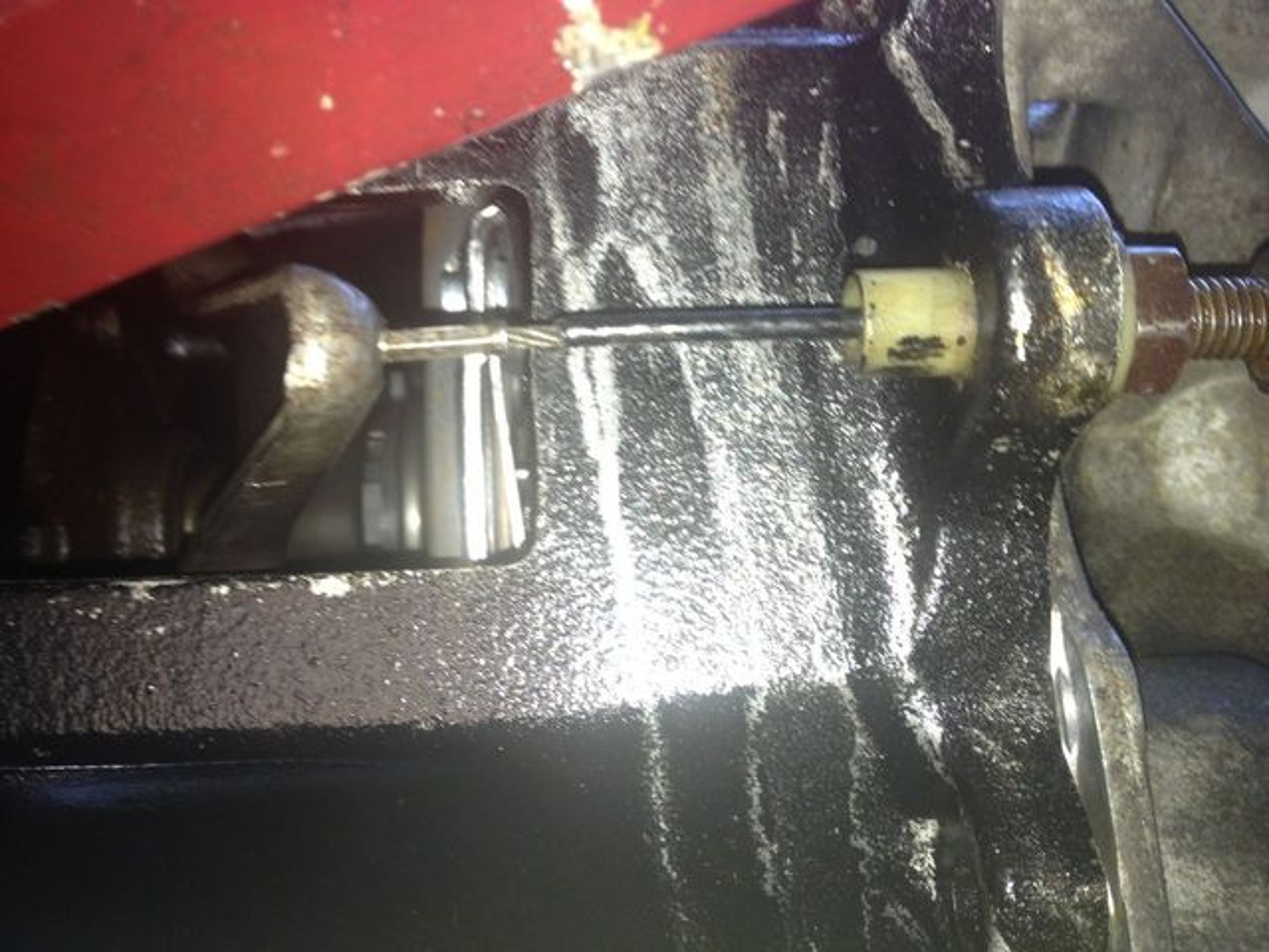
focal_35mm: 35
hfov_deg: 52.6
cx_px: 634
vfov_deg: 40.7
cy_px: 476
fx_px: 1283
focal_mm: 4.28
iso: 64
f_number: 2.4
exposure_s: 1/24
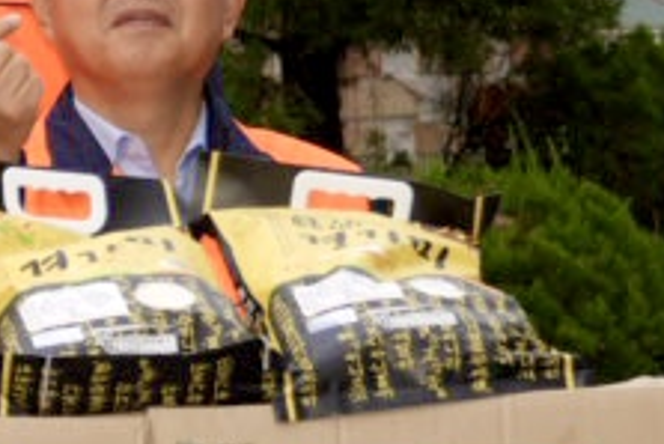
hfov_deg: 5.8
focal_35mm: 334
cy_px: 399
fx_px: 6164
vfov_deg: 4.1
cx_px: -1134
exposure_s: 1/320
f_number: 4
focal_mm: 46
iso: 200
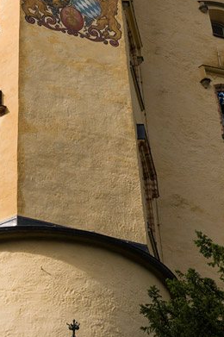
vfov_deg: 21.6
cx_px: 18
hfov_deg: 14.4
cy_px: 95
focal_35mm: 94
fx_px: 879
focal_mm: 12.48
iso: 125
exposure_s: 1/1250
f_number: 4
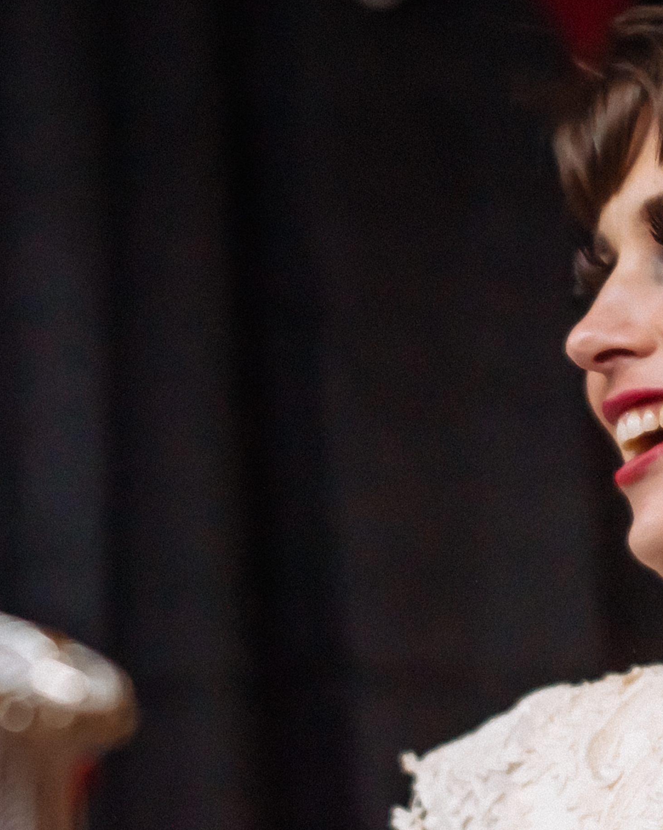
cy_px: 733
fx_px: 5348
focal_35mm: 218
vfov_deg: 8.8
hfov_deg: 7.1
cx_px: 246
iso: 800
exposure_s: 1/125
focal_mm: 70
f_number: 2.8
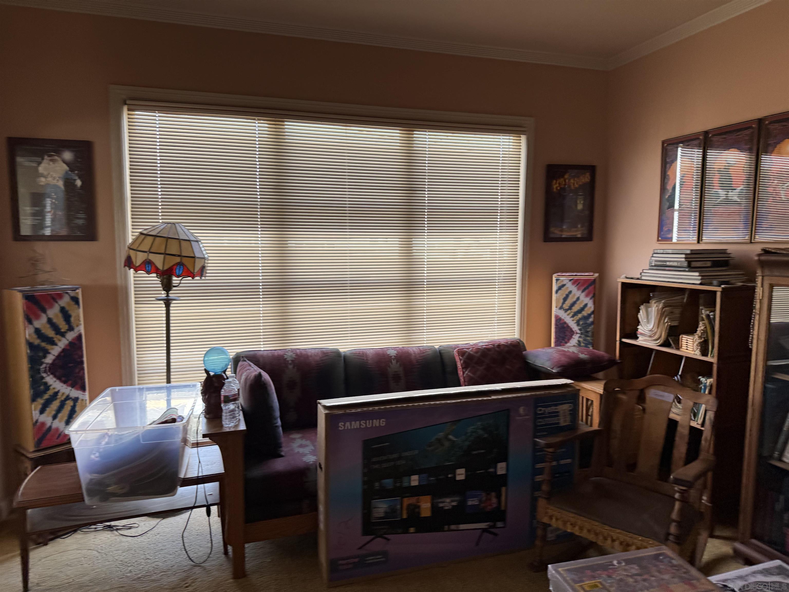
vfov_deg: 56.8
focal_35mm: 24
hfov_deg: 71.6
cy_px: 296
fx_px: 547
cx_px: 394
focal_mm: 6.76
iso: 80
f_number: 1.78
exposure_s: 1/121
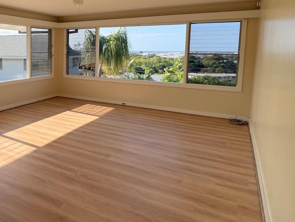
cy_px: 77
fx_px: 341
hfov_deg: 44.2
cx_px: 52
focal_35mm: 40
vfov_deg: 35.7
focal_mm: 6.76
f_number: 1.78
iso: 100
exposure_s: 1/1812
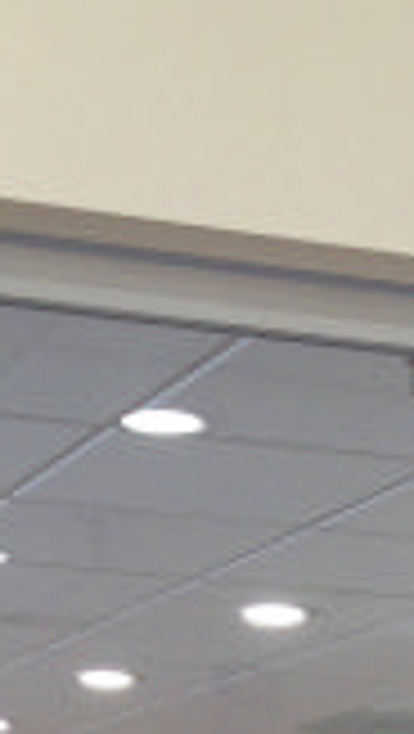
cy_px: 1198
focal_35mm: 140
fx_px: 2725
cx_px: 234
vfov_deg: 14.1
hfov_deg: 8.7
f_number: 2.4
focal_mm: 4.28
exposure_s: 1/20
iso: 50
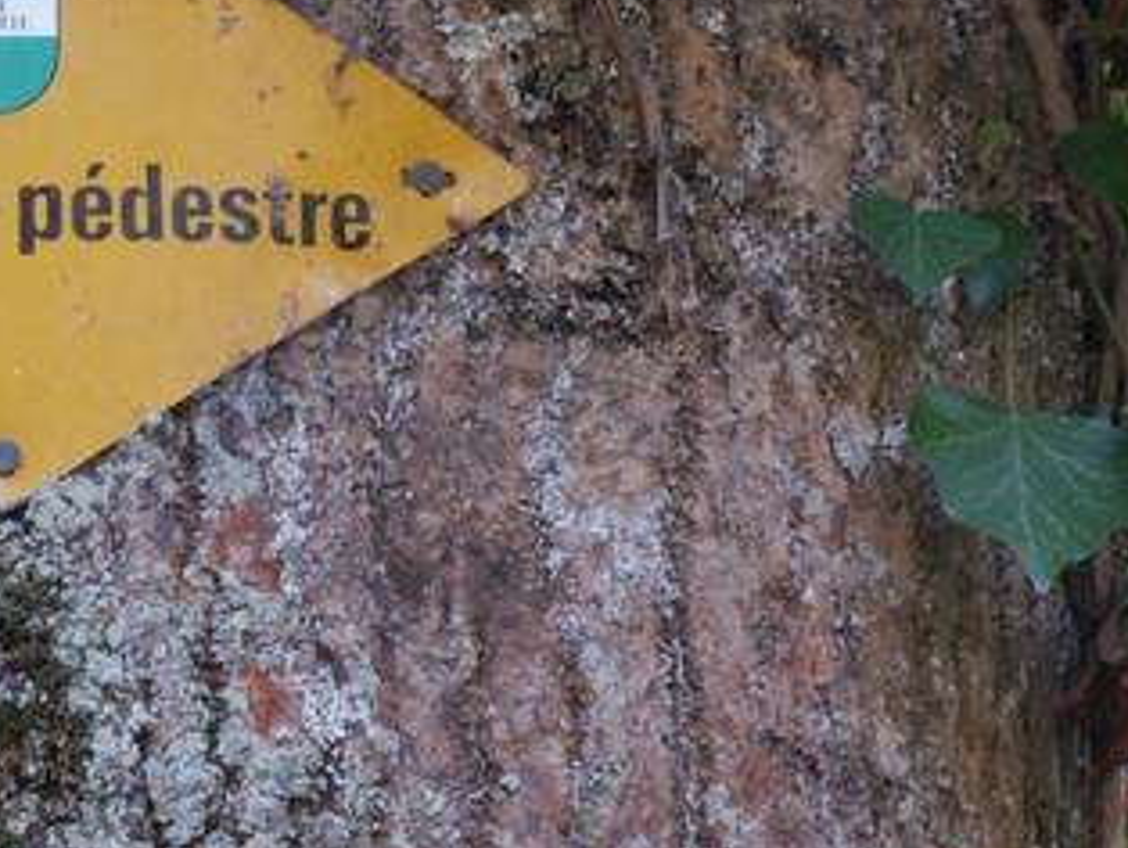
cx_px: -14
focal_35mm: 232
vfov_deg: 6.4
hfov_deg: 8.5
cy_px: 144
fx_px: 7566
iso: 50
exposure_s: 1/40
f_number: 4
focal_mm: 18.62
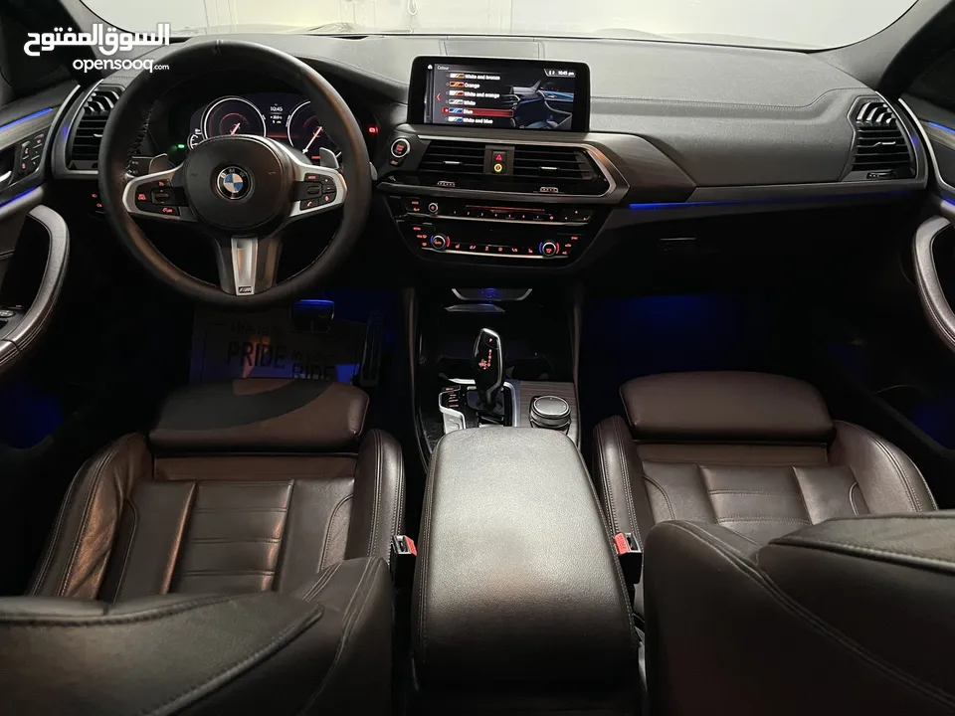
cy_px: 358
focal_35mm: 26
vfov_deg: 53.1
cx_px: 478
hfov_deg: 67.3
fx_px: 717
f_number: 1.6
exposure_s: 1/27
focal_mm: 4.2
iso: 800
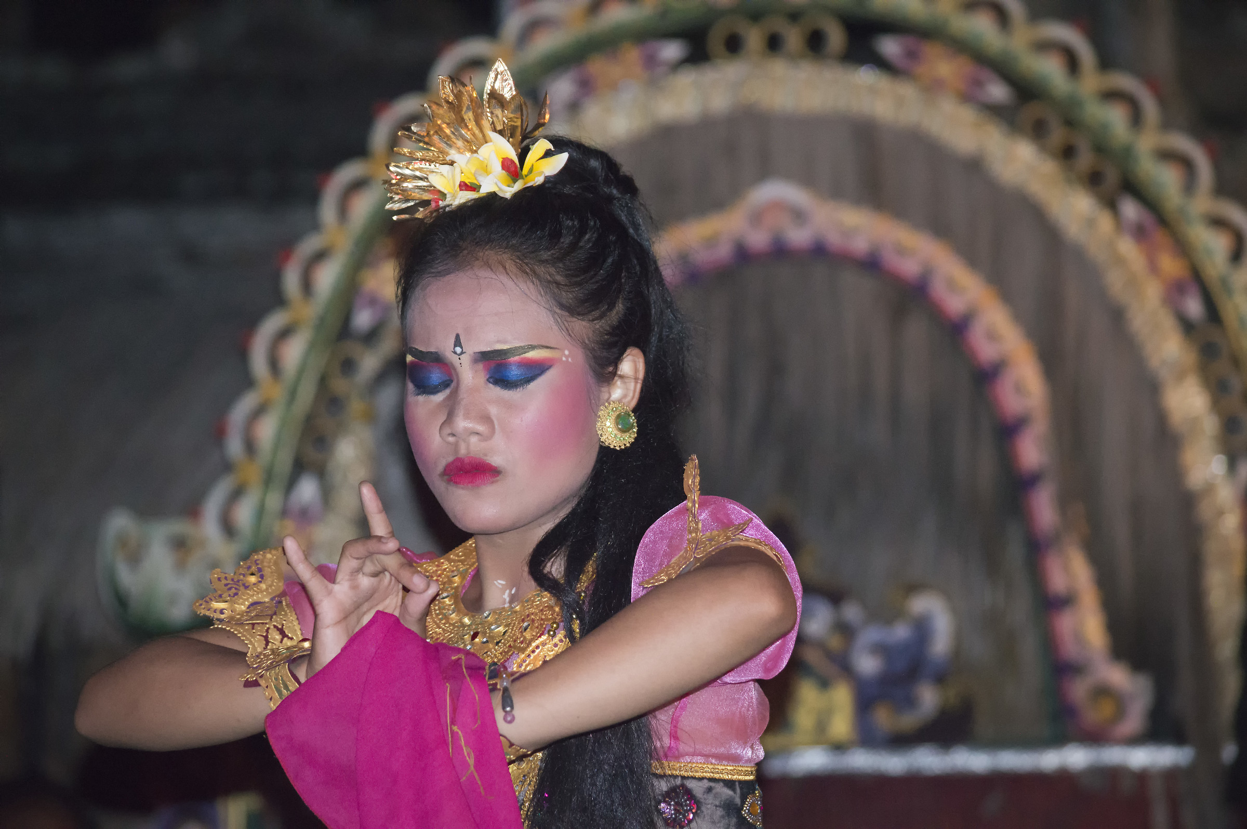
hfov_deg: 10.2
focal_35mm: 202
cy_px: 414
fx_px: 7007
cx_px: 624
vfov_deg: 6.8
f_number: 4.8
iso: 3200
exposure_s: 1/60
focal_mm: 135
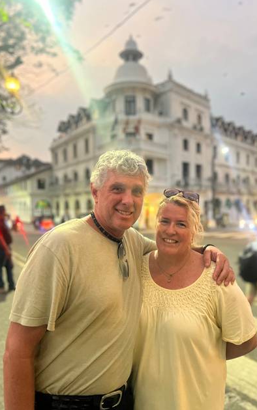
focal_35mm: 28
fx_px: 314
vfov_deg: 66.5
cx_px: 149
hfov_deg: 44.4
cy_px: 203
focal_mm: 5.7
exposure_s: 1/33
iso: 500
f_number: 1.5
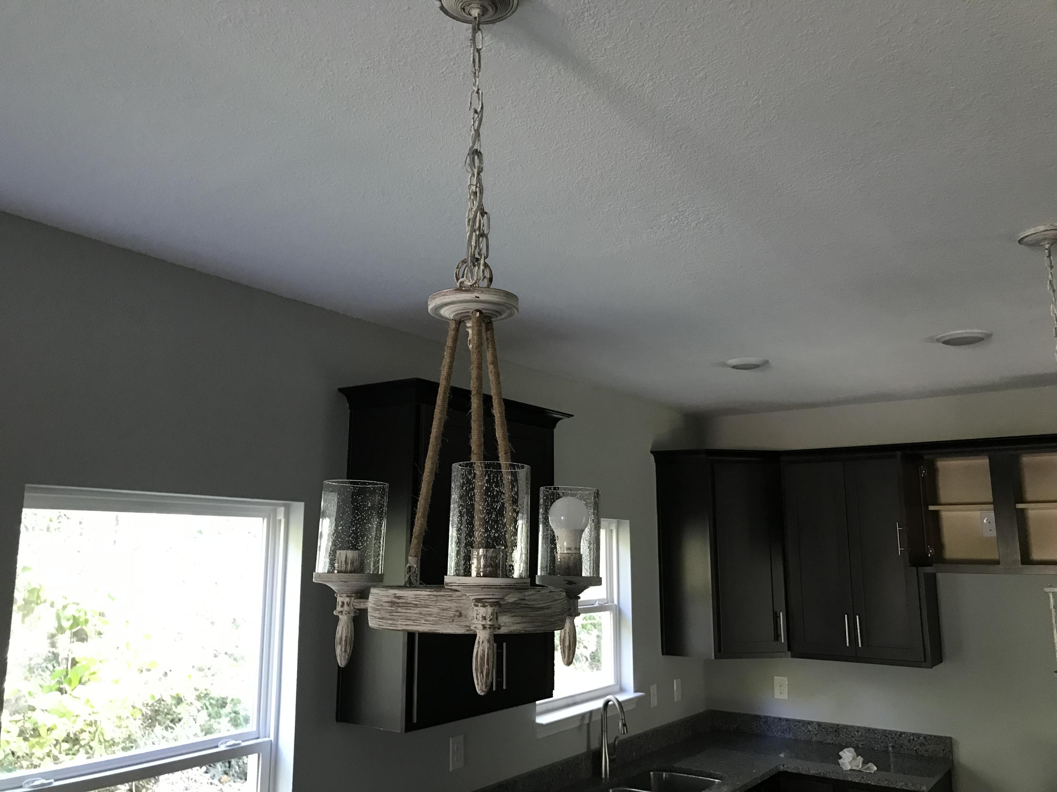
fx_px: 855
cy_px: 396
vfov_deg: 49.7
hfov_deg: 63.4
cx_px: 528
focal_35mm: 28
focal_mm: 3.99
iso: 64
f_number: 1.8
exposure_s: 1/15
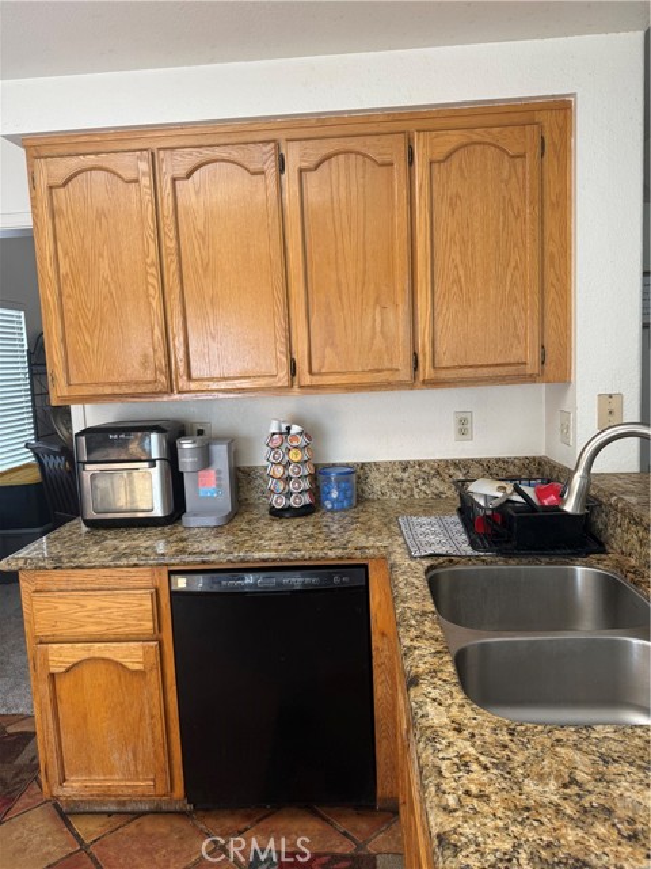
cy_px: 434
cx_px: 326
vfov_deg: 71.6
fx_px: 602
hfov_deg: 56.8
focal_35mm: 24
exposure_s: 1/60
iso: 125
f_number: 1.78
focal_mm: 6.76
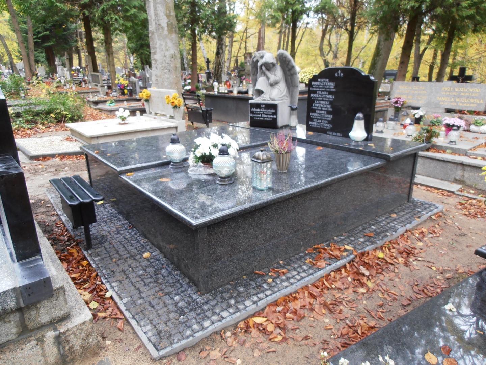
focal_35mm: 24
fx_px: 337
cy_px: 182
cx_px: 243
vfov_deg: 56.8
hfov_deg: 71.6
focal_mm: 4.2
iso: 80
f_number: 3
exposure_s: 1/30
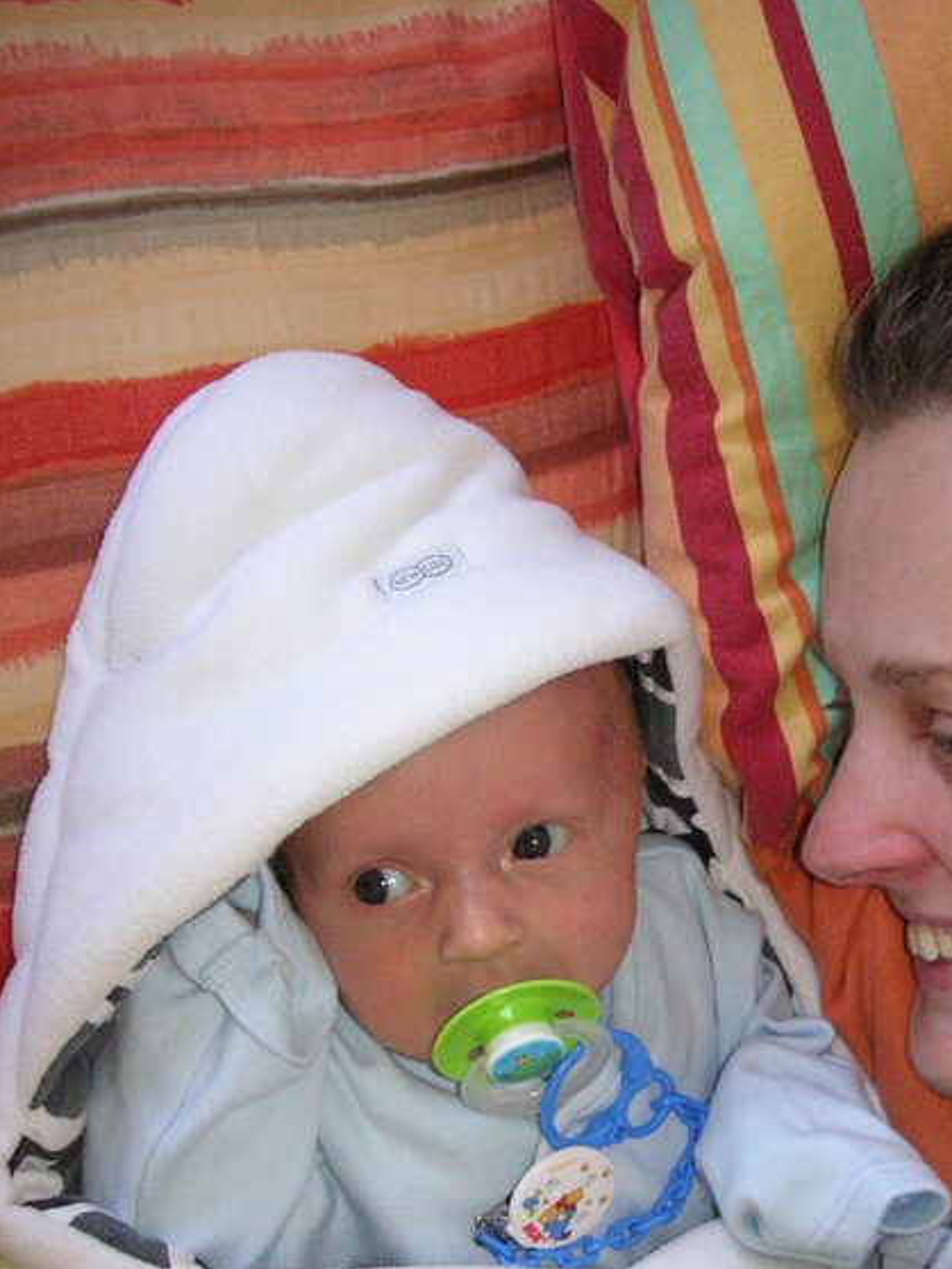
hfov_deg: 27.3
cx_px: 677
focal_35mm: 53
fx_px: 1942
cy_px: 816
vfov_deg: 35.9
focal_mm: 6.1
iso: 160
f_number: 2.8
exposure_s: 1/45
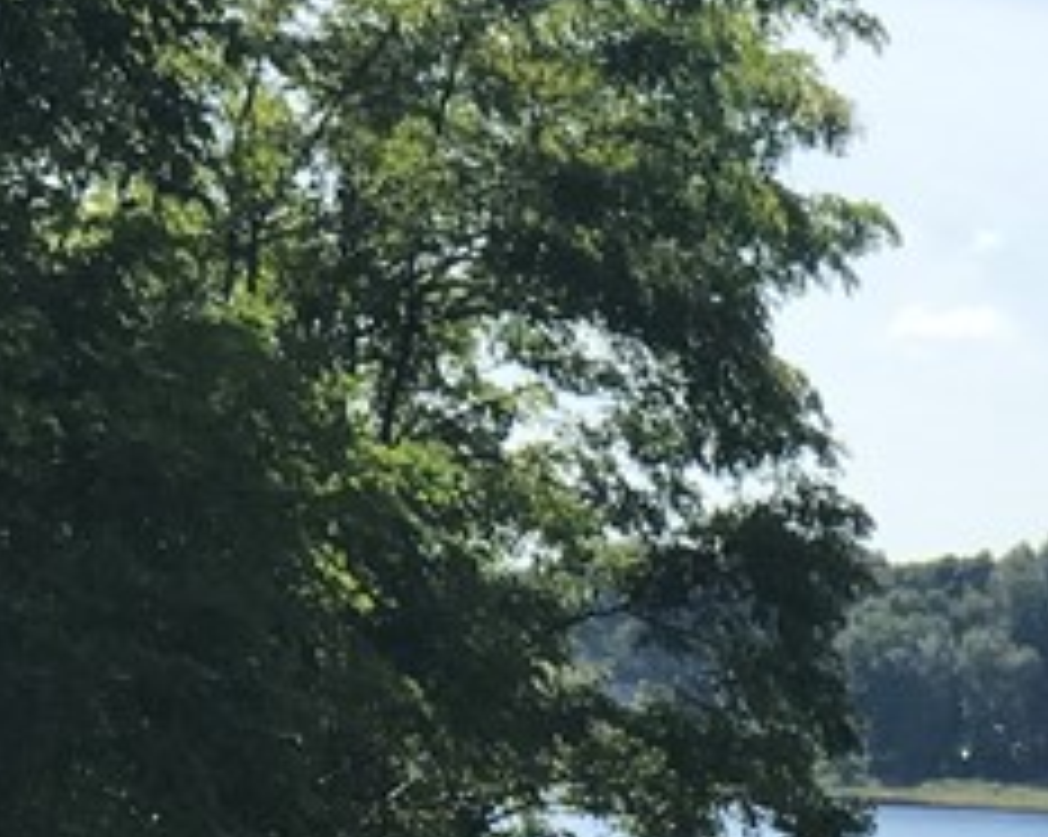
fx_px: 7593
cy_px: 1382
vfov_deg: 6.2
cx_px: 1138
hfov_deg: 7.8
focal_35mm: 245
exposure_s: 1/977
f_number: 2.8
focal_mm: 6.6
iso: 20
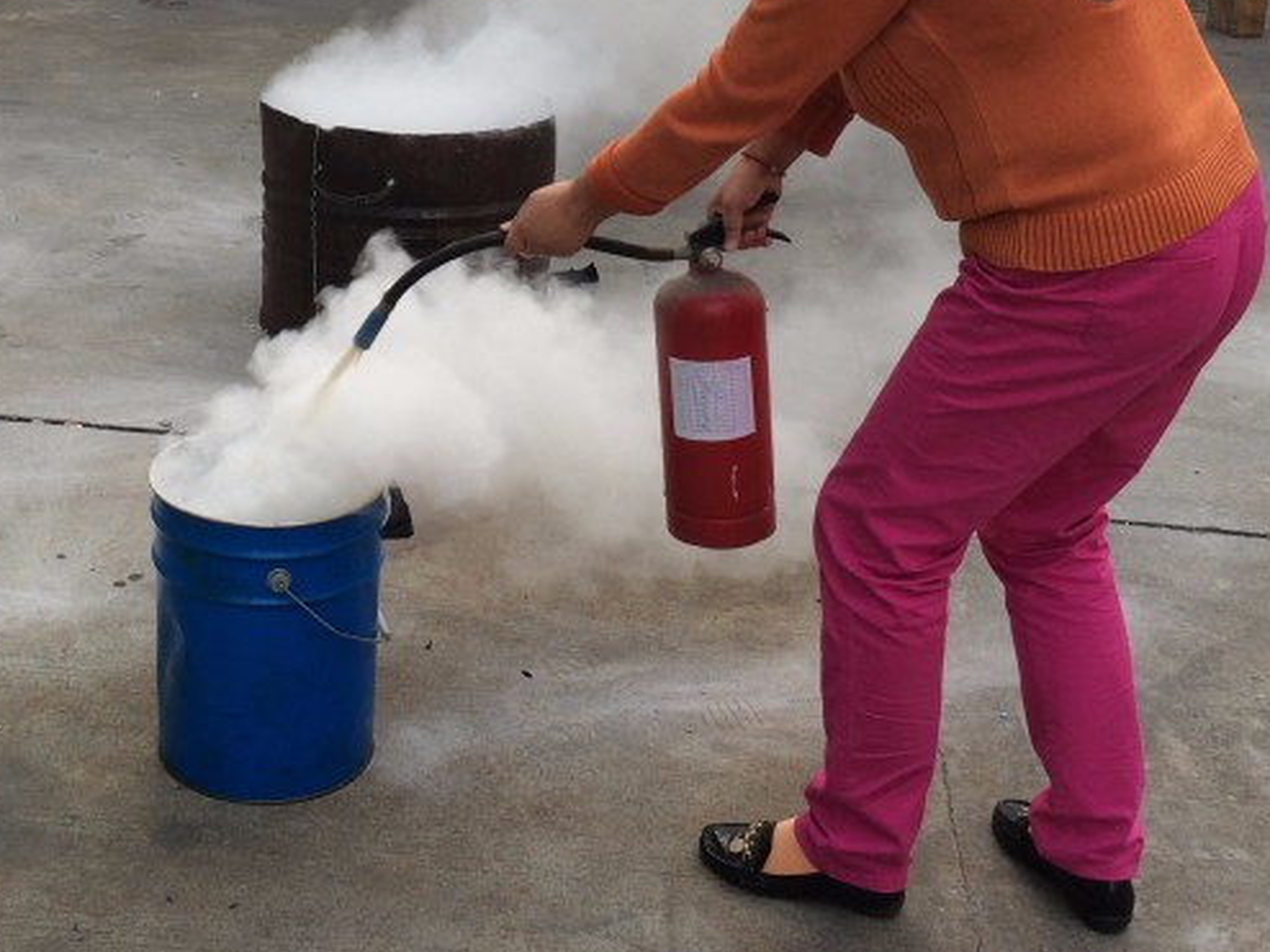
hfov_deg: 33.4
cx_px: 386
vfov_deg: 25.0
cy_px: 135
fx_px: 2090
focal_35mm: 57
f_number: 2.2
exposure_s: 1/107
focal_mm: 4.15
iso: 32
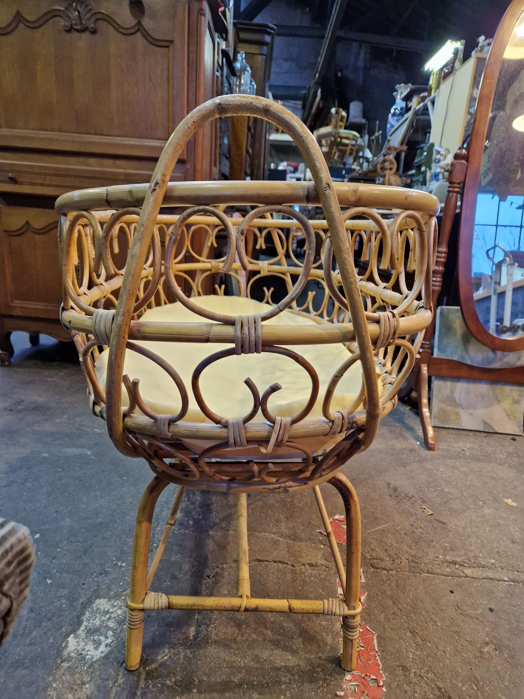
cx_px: 262
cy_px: 350
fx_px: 464
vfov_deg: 73.9
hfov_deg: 58.9
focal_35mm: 23
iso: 640
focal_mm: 5.4
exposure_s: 1/100
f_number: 1.8
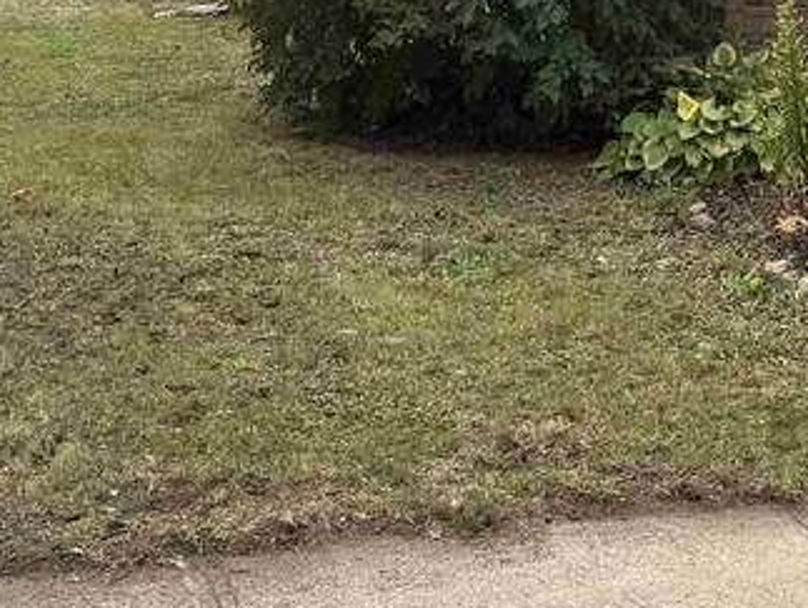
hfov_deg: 19.6
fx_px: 2220
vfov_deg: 15.0
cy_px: -138
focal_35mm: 95
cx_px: 913
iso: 100
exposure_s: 1/1464
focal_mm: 6.76
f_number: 1.78
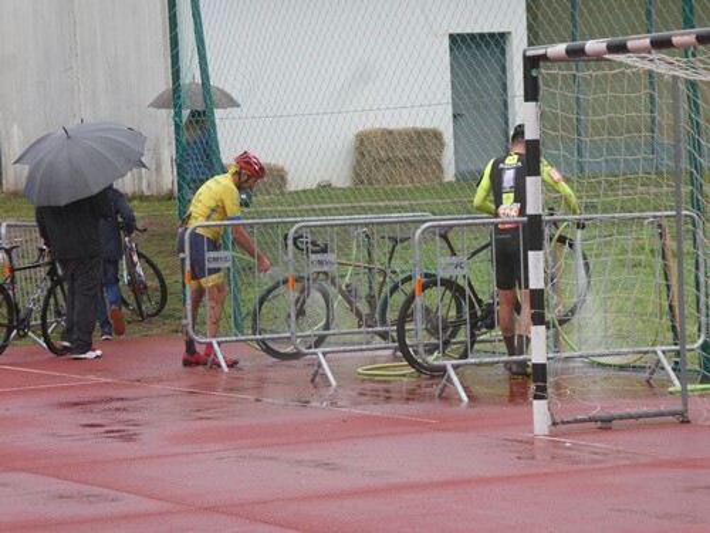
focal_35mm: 135
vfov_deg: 11.0
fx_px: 2769
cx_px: 355
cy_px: 266
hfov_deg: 14.6
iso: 80
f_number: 5.3
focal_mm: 24.2
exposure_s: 1/80
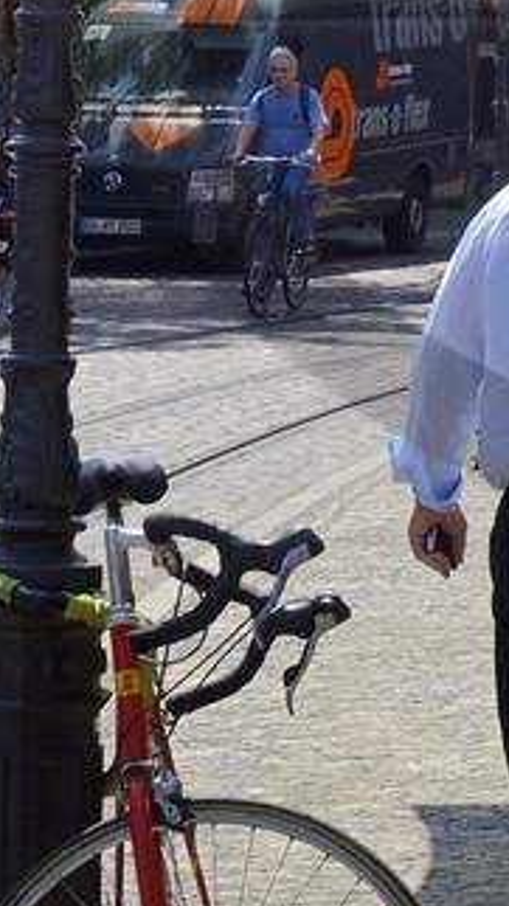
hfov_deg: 4.6
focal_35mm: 260
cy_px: -324
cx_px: 839
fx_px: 6242
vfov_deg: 8.2
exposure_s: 1/160
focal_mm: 50
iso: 200
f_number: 13
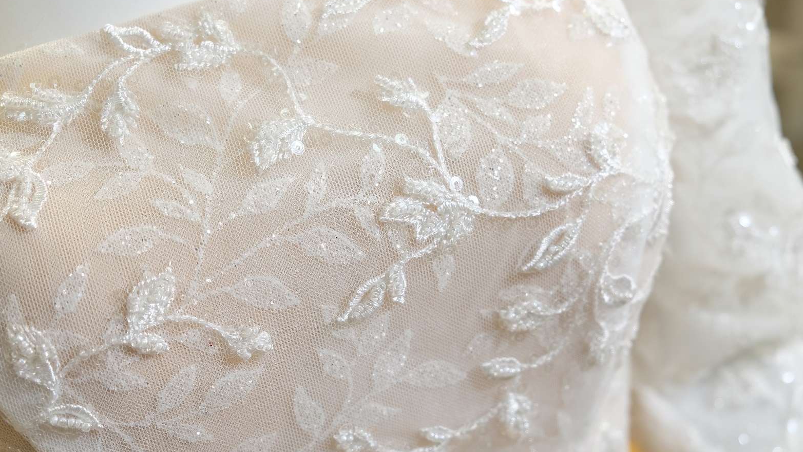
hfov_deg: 45.5
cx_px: 394
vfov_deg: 26.5
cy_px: 242
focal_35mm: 45
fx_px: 958
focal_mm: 27.7
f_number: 3.6
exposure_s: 1/150
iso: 200
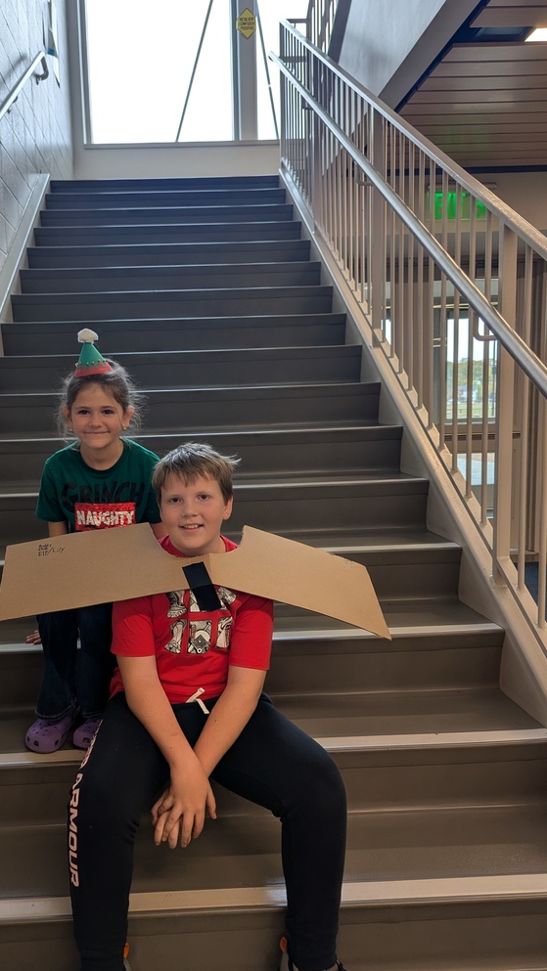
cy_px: 497
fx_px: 696
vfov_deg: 69.8
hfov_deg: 42.4
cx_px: 186
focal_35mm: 27
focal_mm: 6.81
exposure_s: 1/129
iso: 45
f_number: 1.85
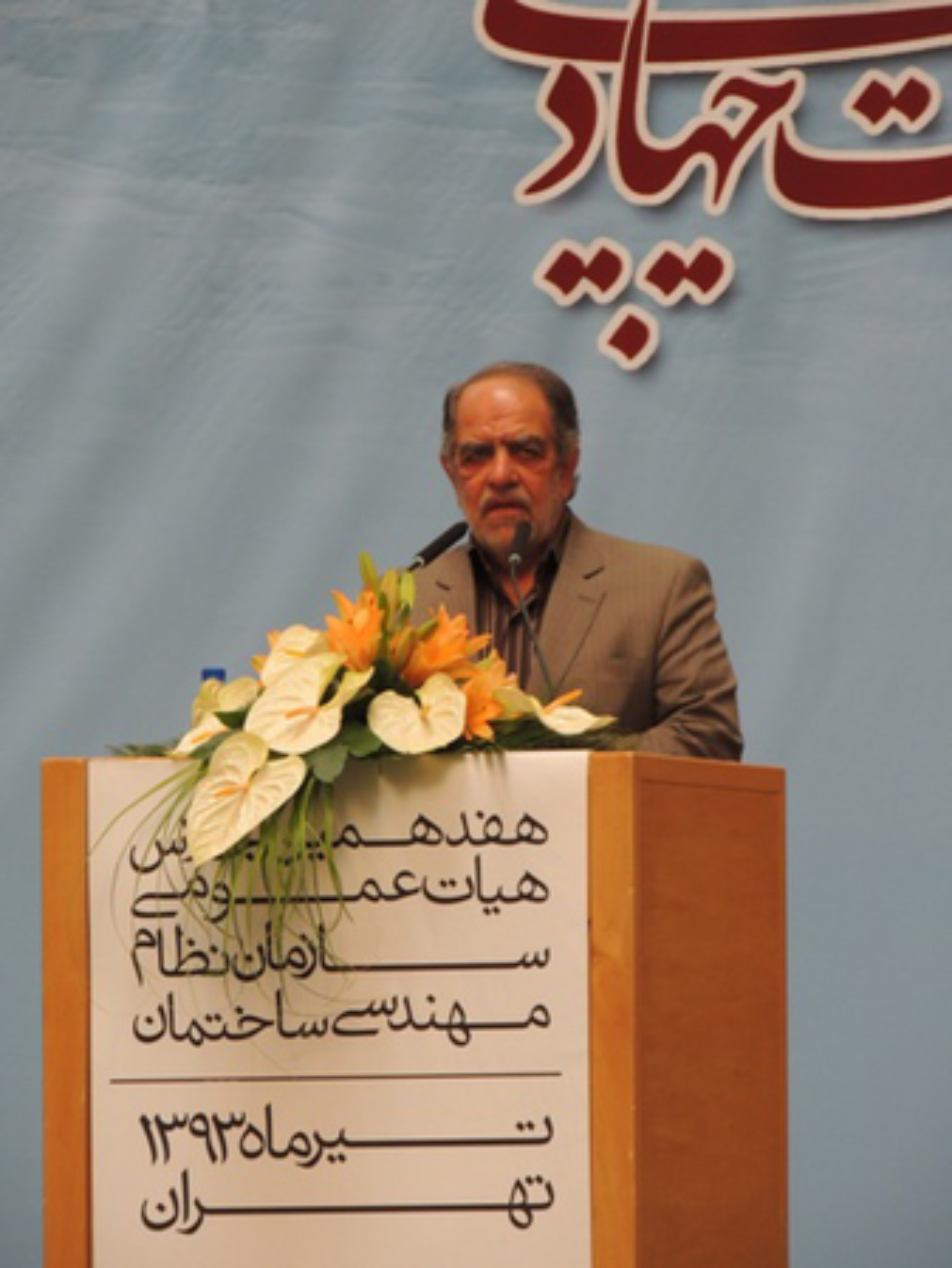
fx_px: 15943
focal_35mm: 435
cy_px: 634
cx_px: 476
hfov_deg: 3.4
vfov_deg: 4.6
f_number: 4.9
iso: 560
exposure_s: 1/60
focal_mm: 77.5
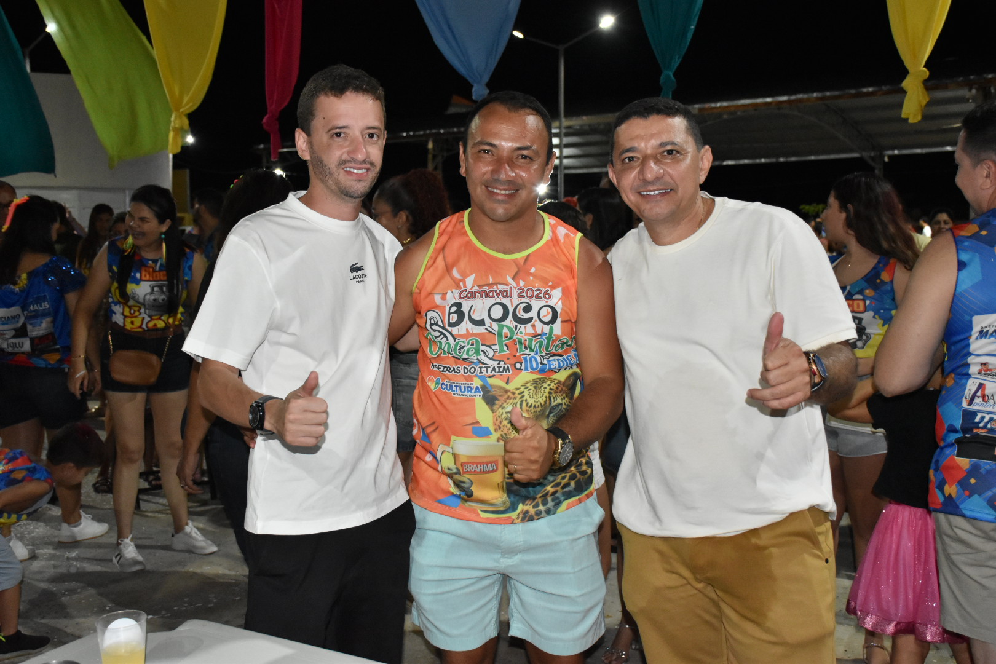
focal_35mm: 39
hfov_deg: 49.6
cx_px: 498
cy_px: 332
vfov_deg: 34.2
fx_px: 1079
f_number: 4
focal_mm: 26
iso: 3200
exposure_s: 1/100
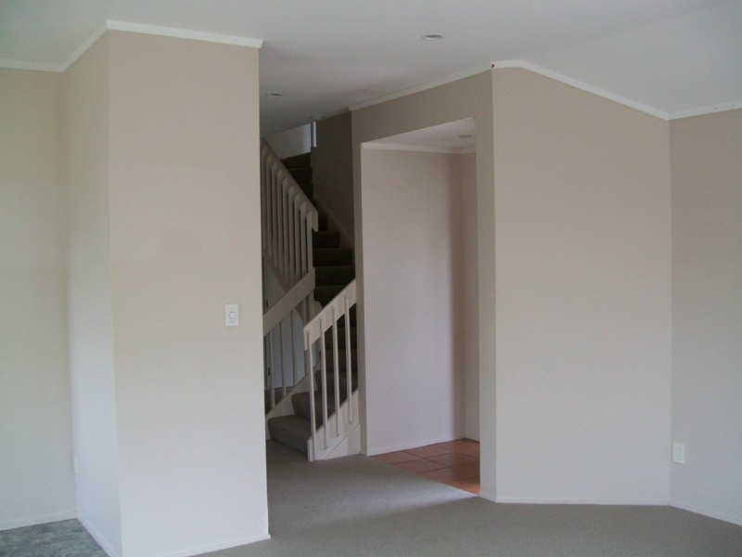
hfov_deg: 51.4
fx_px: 772
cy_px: 278
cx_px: 371
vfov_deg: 39.7
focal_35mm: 36
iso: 92
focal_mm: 6
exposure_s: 1/125
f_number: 2.7
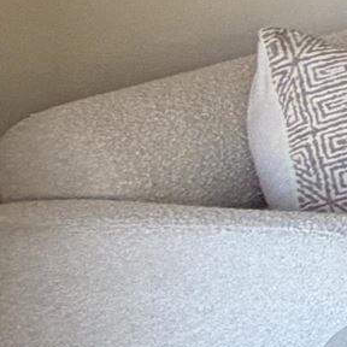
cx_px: 1706
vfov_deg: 12.0
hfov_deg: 6.5
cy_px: -313
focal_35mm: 132
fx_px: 1497
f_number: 2.2
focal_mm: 2.22
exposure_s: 1/121
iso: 50
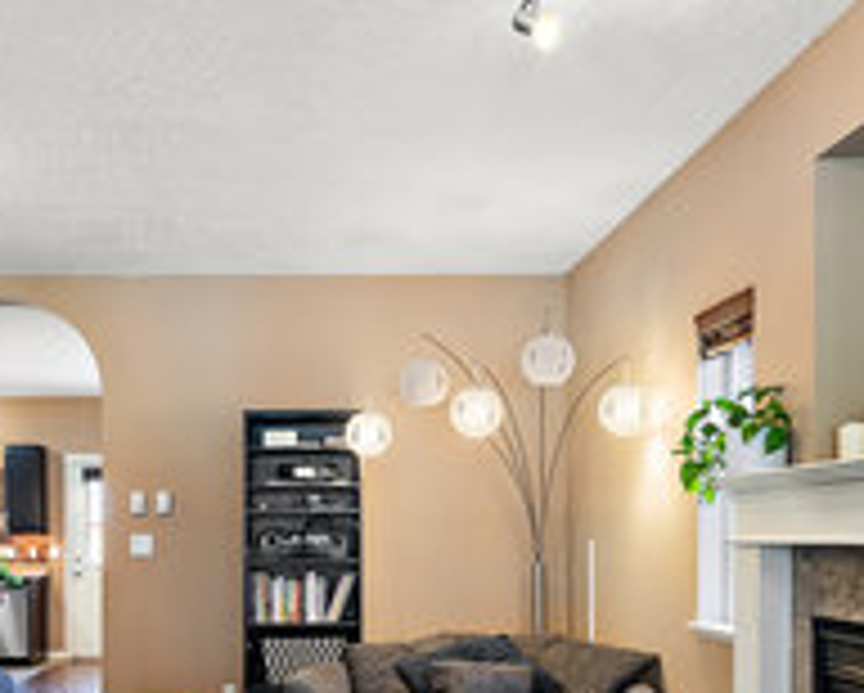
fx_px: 870
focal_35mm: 34
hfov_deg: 52.0
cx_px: 299
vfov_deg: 41.7
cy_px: 544
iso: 320
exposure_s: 1/1.25
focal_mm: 16
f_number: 7.1
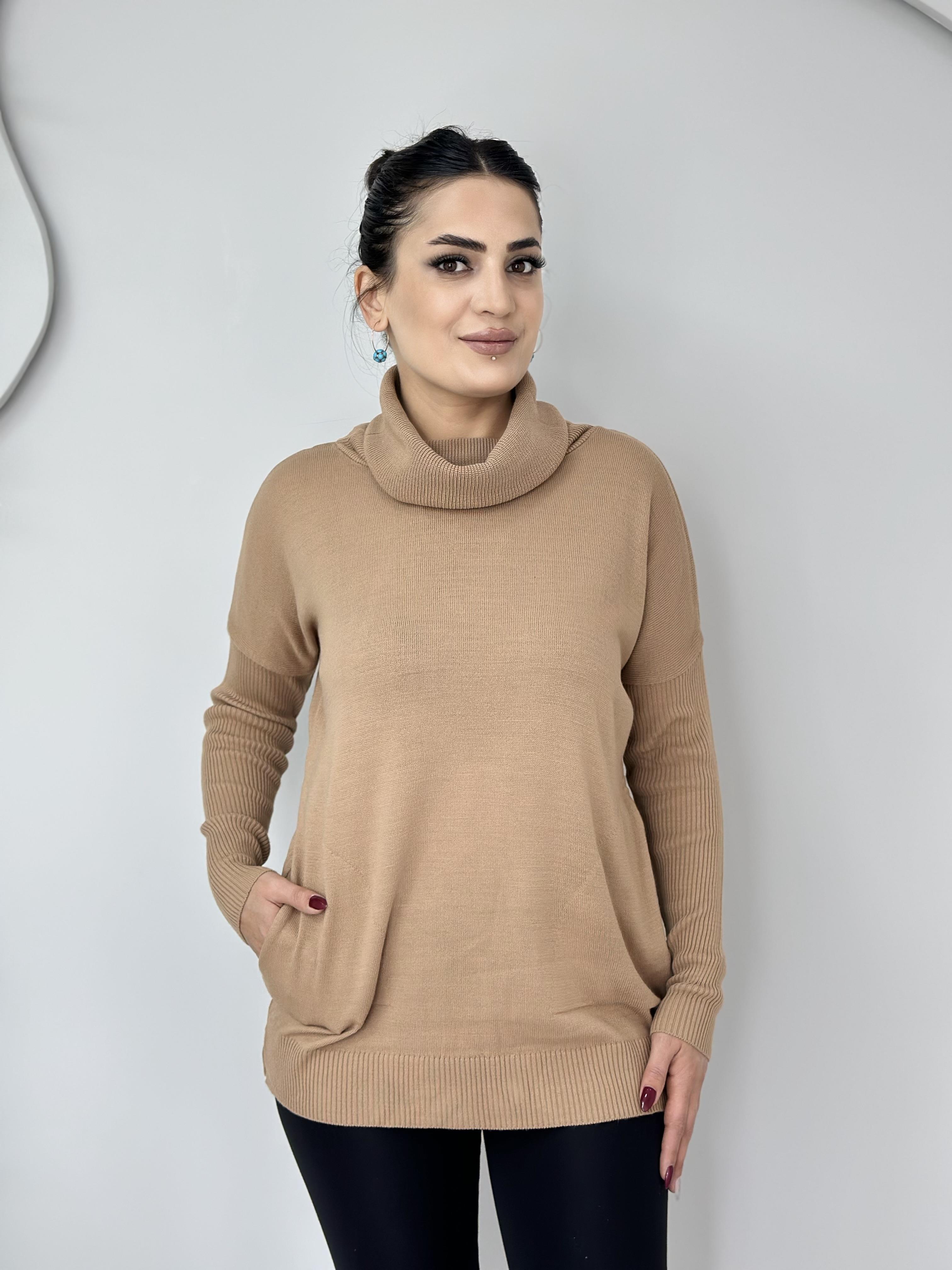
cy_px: 635
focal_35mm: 48
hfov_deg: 30.3
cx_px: 476
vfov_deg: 39.7
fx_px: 1760
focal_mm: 6.86
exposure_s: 1/100
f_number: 1.78
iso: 80
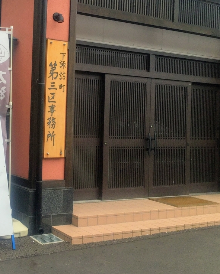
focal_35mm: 46
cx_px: 14
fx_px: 374
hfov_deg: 31.0
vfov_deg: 40.2
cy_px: 117
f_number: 2.2
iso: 32
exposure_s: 1/670
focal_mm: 4.15
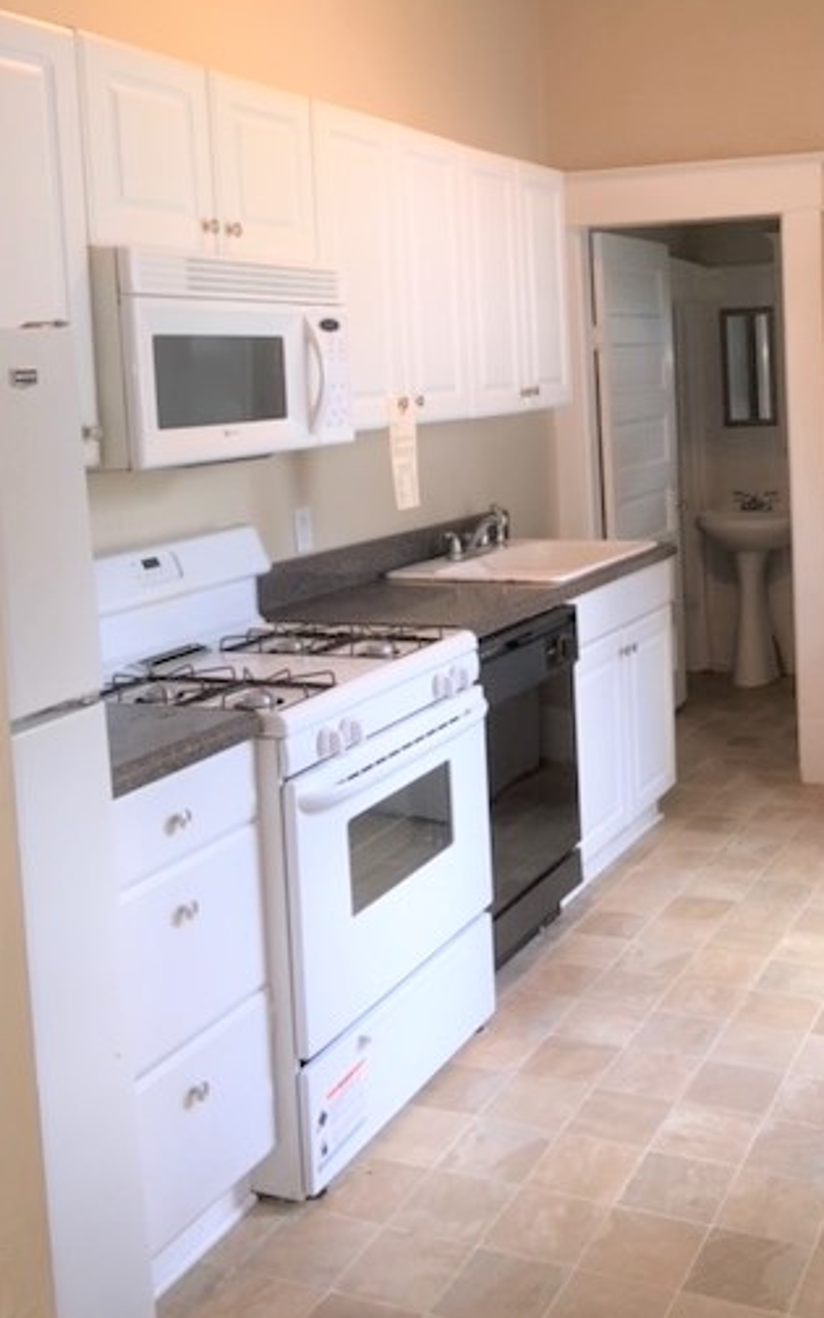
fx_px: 1401
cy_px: 510
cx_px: 602
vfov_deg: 50.0
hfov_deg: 32.3
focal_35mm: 39
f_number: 2.2
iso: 32
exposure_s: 1/30
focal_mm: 4.15
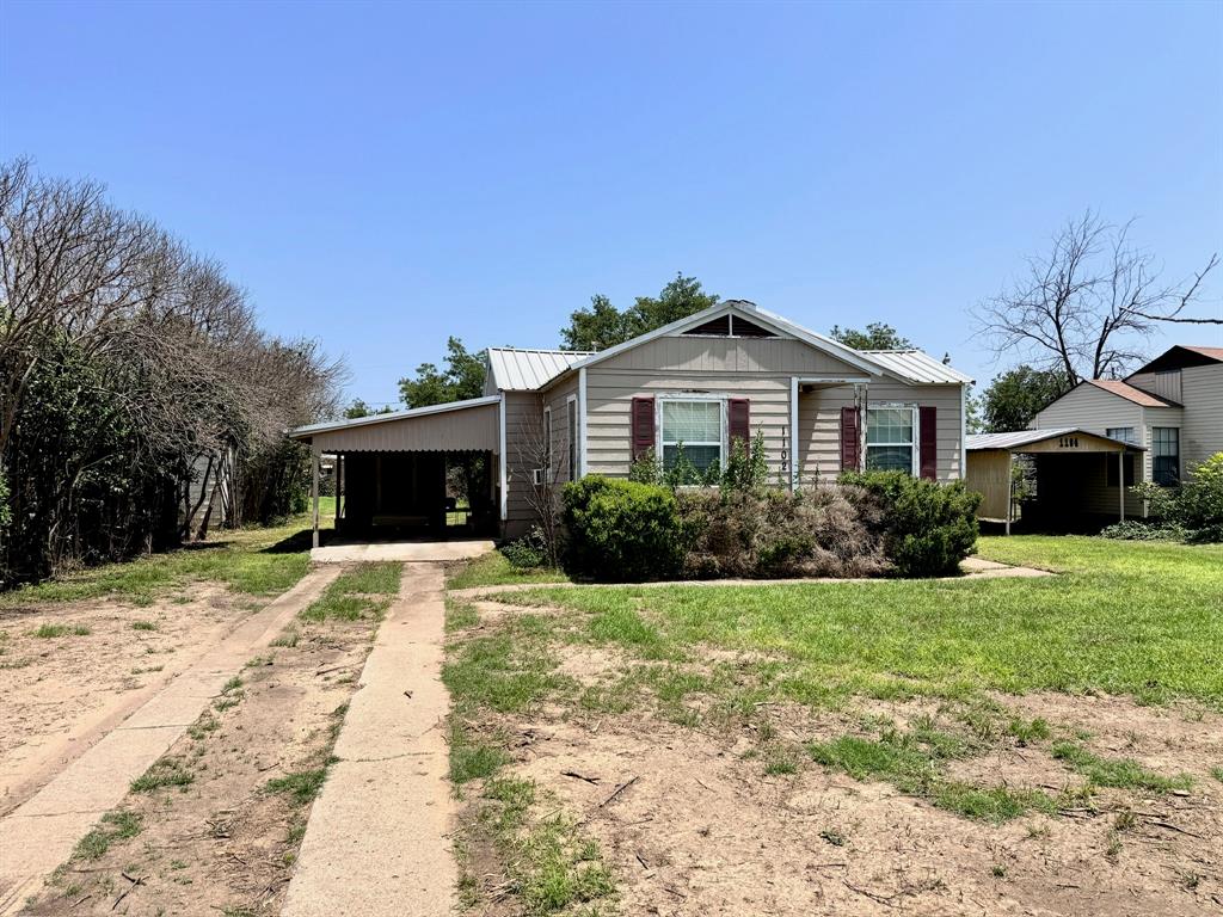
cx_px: 612
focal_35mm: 24
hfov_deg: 71.6
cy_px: 458
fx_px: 848
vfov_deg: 56.8
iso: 80
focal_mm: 6.76
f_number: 1.78
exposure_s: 1/5814
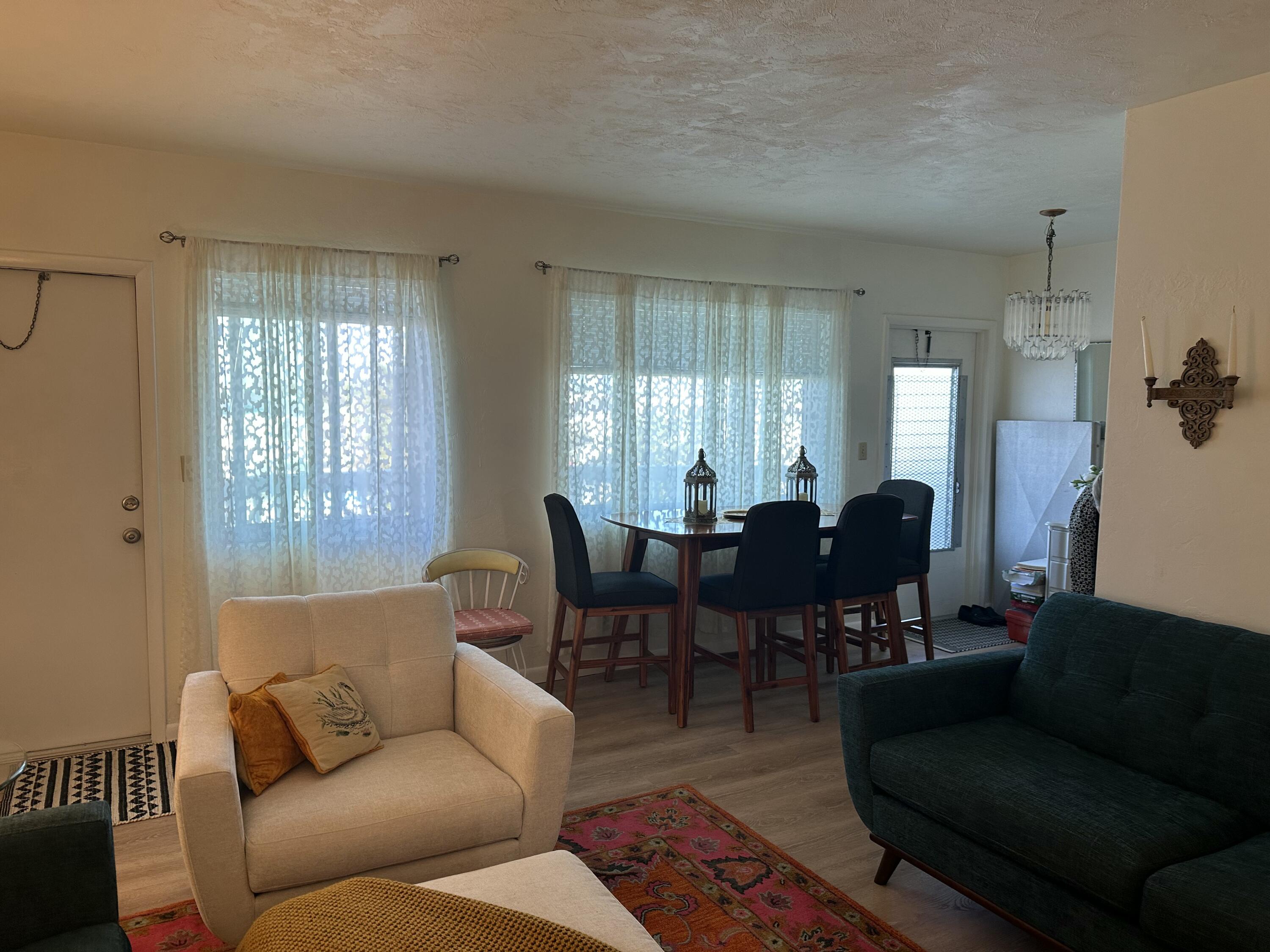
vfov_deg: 56.8
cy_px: 476
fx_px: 881
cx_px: 635
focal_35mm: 24
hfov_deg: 71.6
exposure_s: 1/120
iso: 125
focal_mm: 6.86
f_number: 1.78
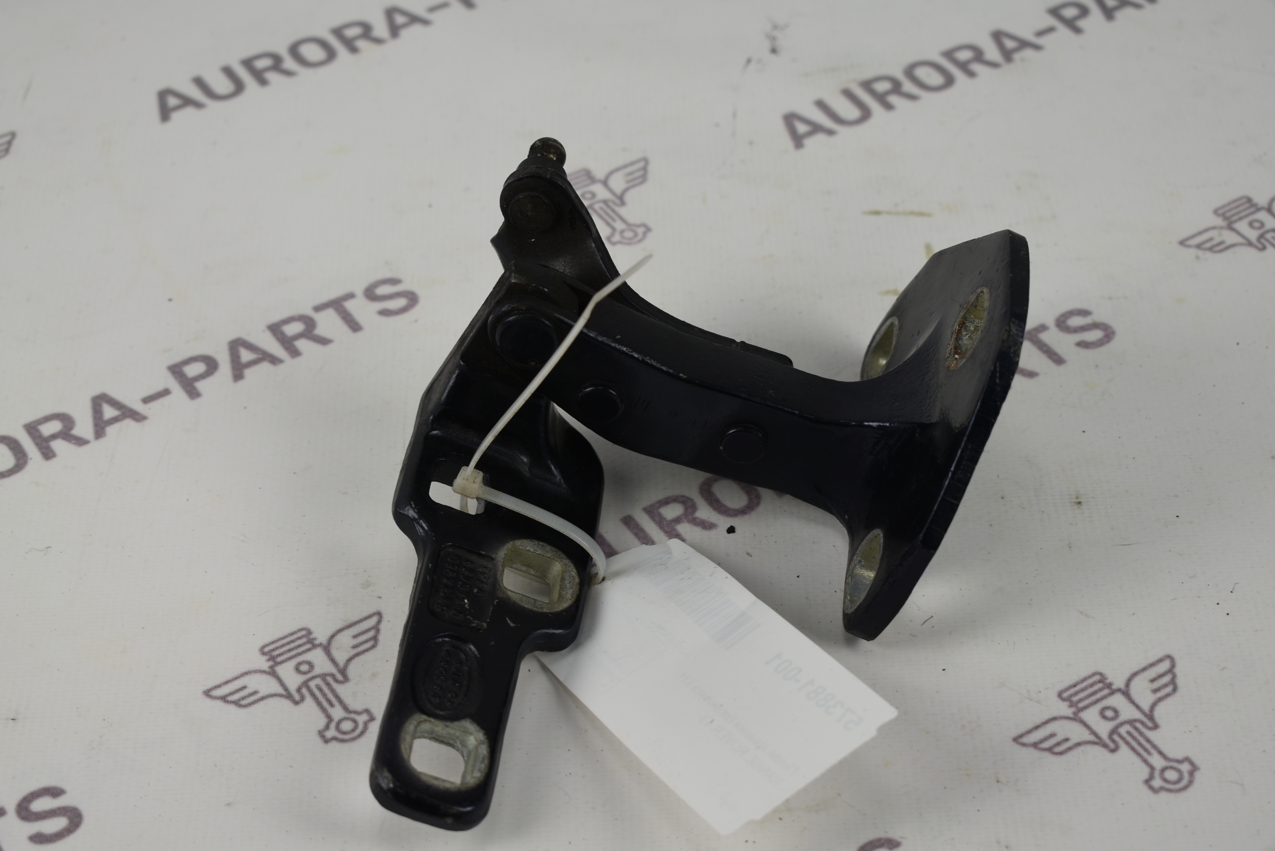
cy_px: 426
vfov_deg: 18.9
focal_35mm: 72
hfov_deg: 28.1
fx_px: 2550
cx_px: 638
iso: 100
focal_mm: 48
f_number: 5.6
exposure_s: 1/40
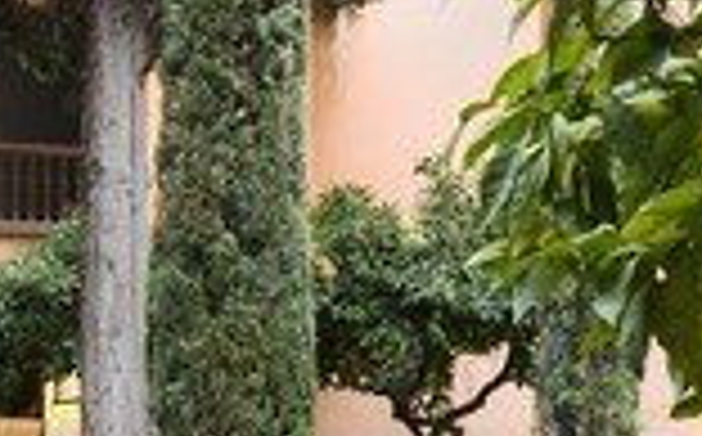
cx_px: -32
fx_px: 2101
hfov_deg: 18.4
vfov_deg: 11.7
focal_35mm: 110
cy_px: 440
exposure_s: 1/8
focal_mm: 40
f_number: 9
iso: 400
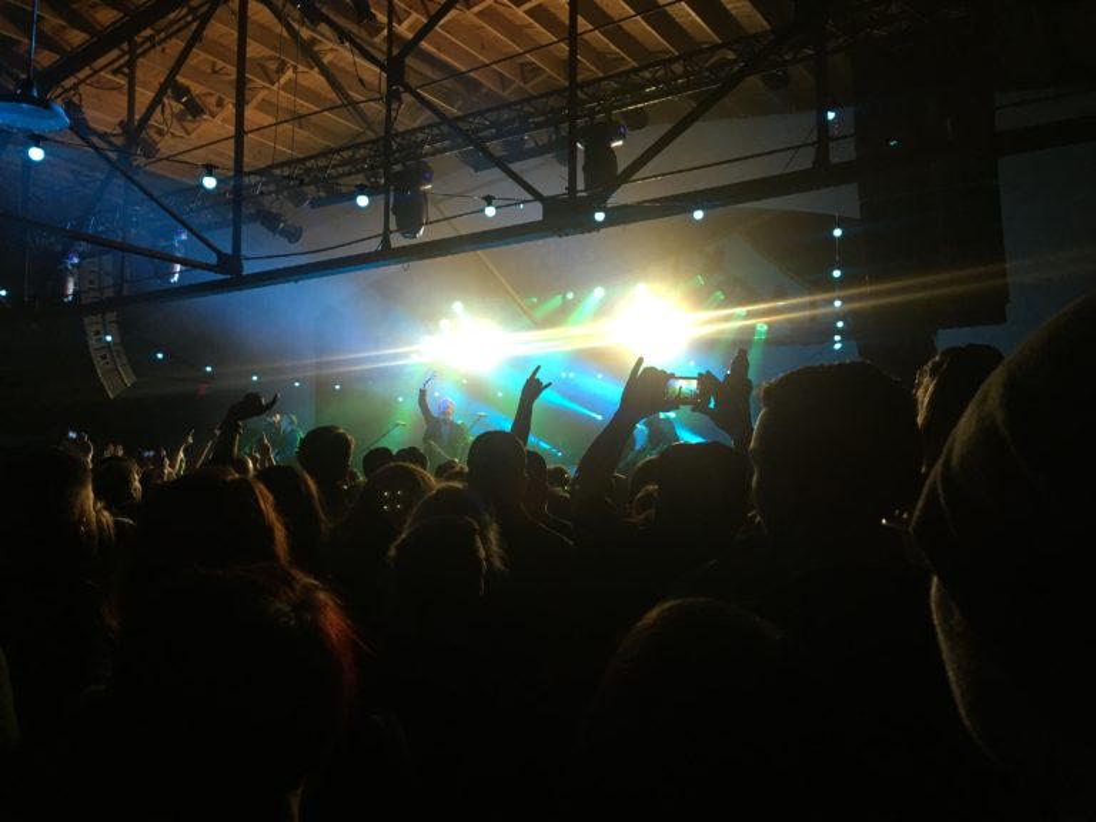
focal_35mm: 29
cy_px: 411
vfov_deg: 48.2
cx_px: 548
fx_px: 918
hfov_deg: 61.7
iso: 50
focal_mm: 4.15
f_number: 2.2
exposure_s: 1/30
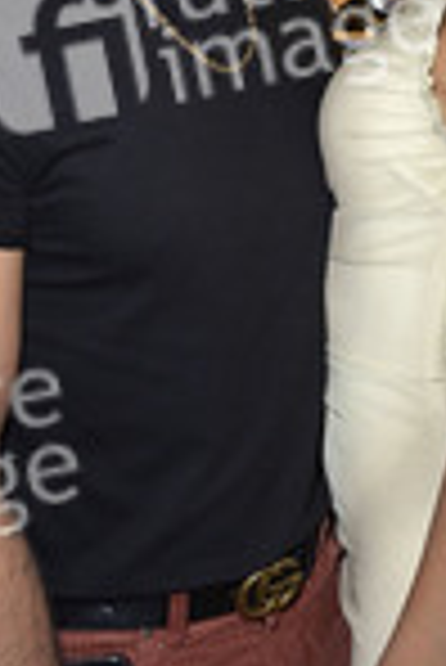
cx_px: 338
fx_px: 1502
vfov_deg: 25.0
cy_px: 252
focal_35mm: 81
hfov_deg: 16.8
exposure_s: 1/40
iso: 2000
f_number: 5.6
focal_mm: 30
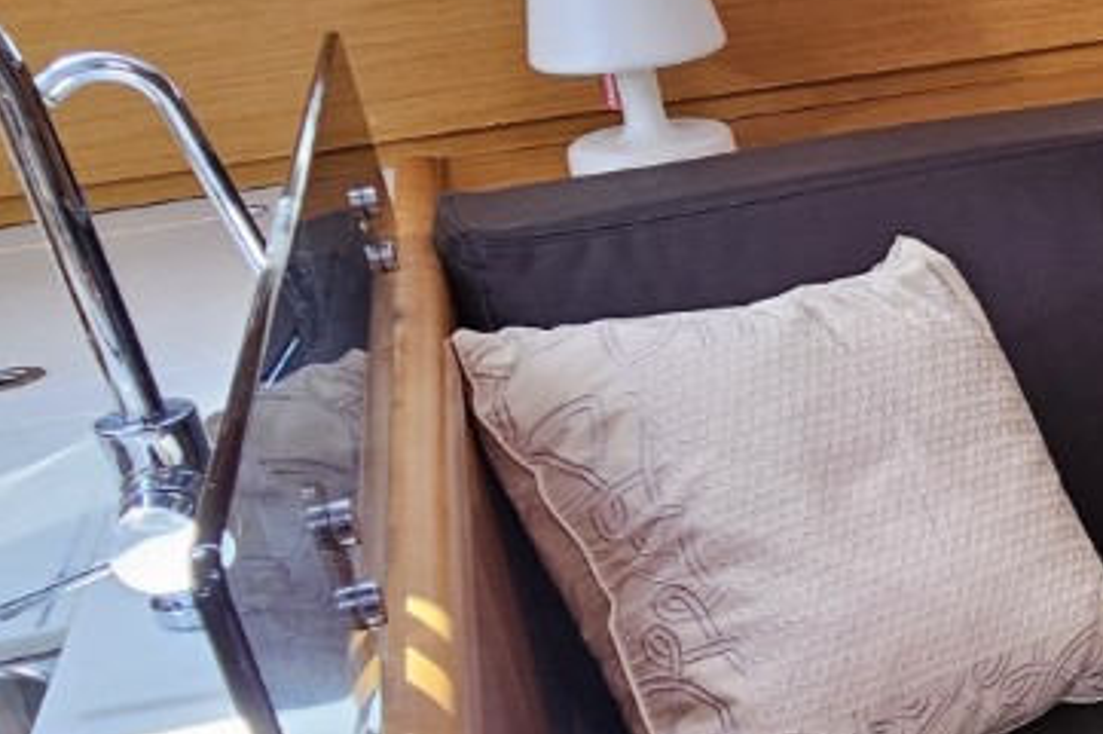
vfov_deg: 24.7
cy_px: 550
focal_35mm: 54
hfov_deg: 30.5
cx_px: 1366
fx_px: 1653
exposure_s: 1/71
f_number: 2.2
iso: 125
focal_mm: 2.2
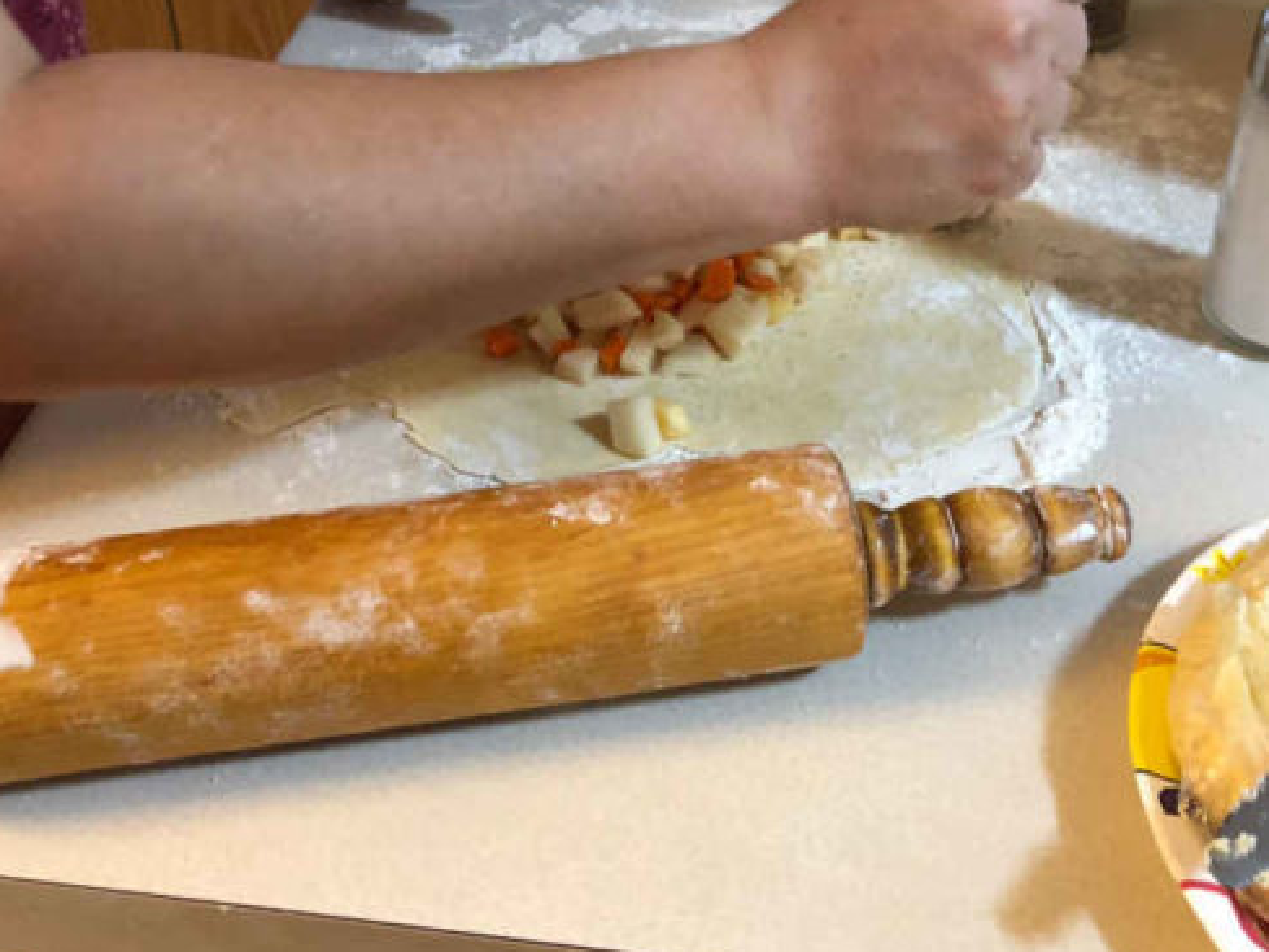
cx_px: 662
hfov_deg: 42.9
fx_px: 1613
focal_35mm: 44
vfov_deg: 32.2
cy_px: 218
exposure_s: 1/12
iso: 100
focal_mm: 3.99
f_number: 1.8
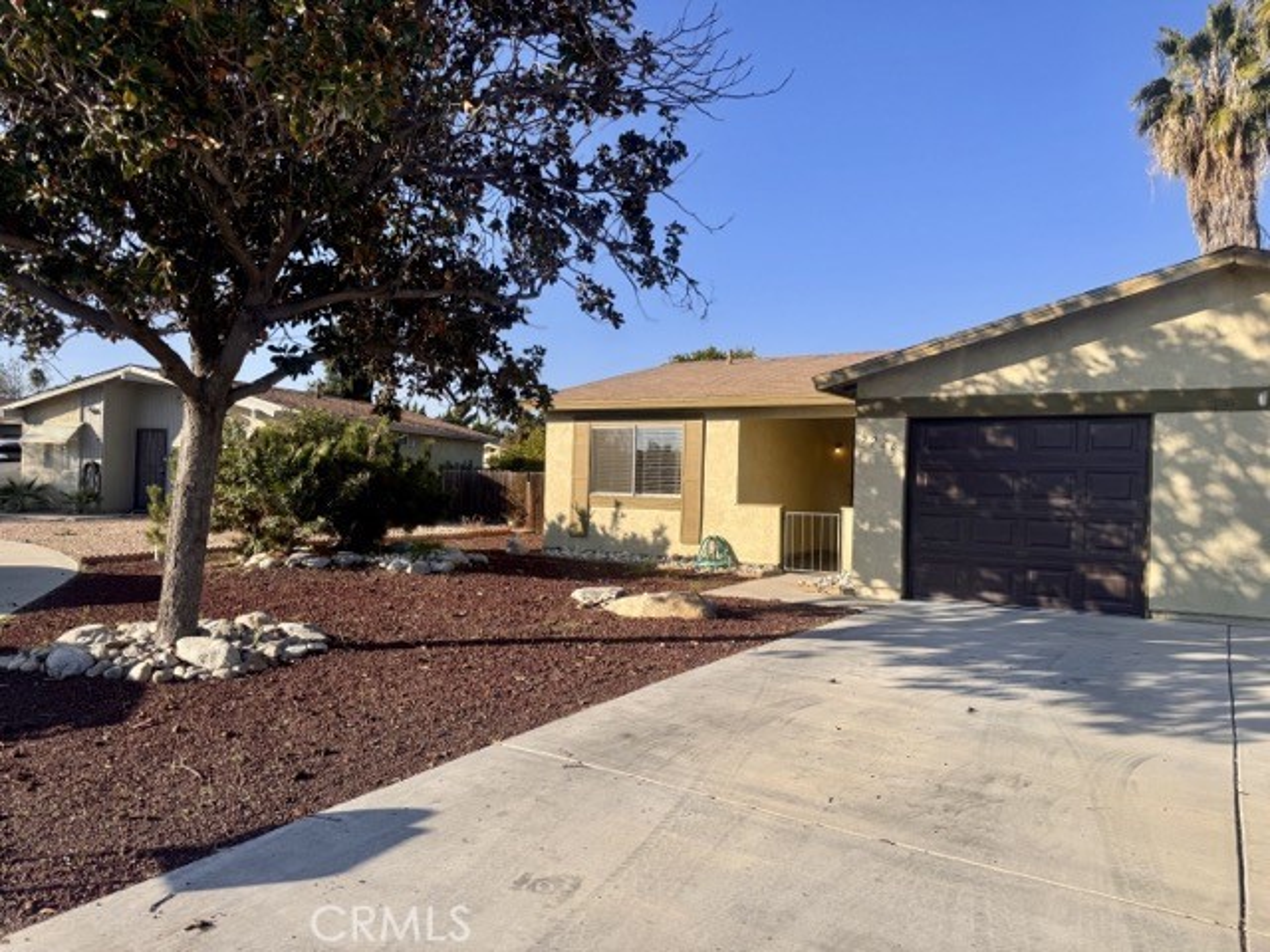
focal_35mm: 24
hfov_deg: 71.6
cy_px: 476
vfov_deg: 56.8
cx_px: 635
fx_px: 881
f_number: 1.78
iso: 80
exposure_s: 1/3413
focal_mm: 6.76
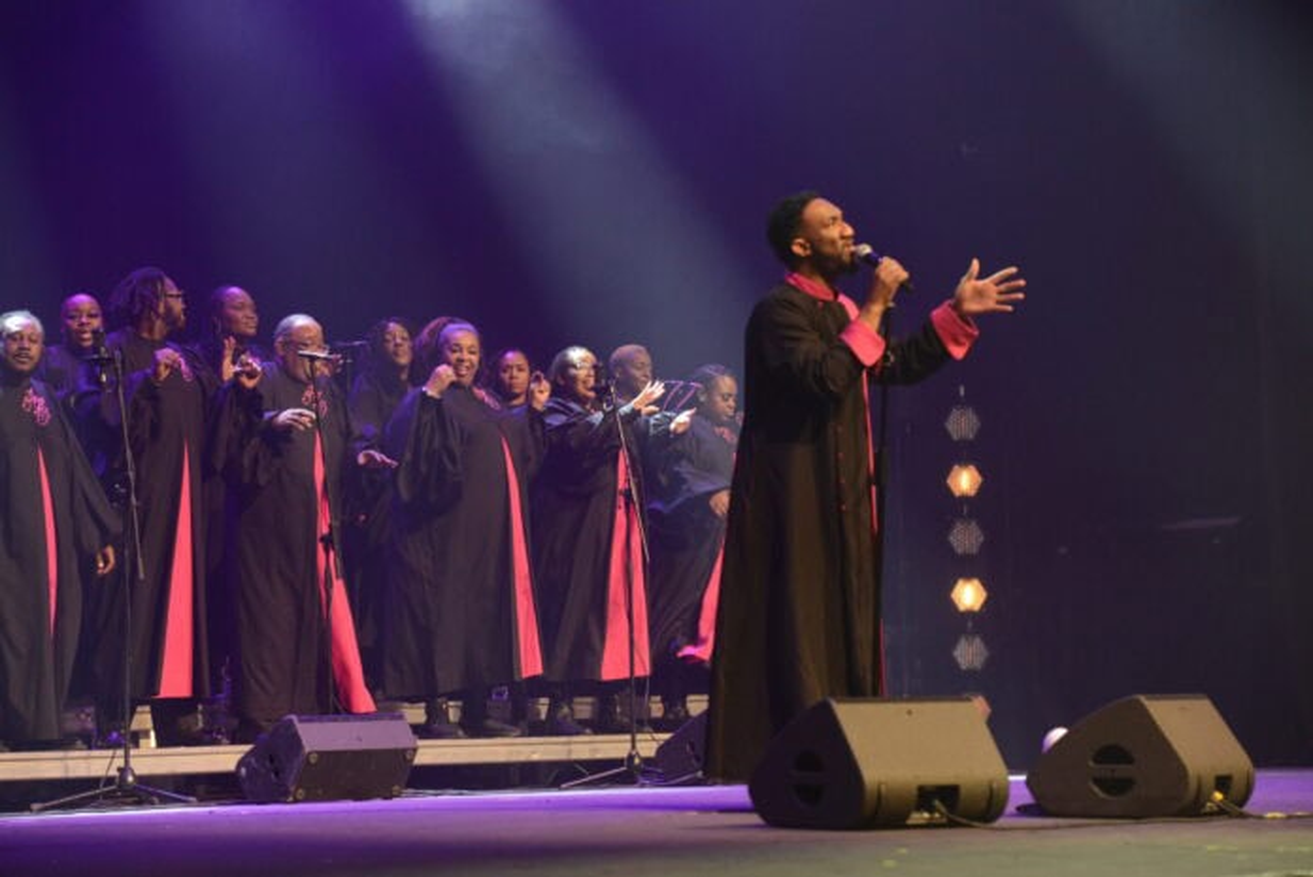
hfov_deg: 16.4
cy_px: 438
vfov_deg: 11.0
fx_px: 4562
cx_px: 656
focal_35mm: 125
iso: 4000
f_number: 5.6
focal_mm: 125
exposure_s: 1/200
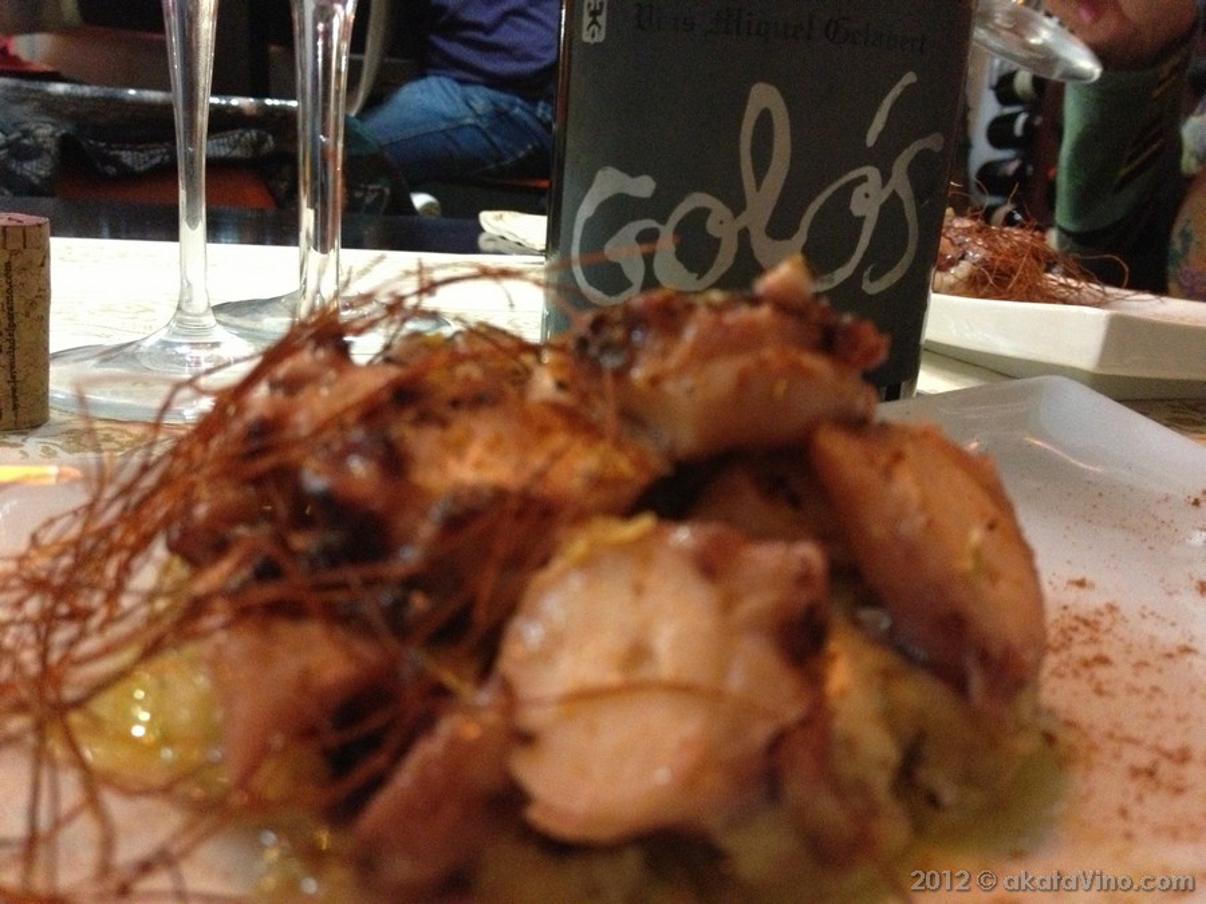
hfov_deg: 52.6
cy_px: 452
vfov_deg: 40.7
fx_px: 1219
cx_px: 603
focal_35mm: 35
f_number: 2.4
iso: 640
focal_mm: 4.28
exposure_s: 1/15
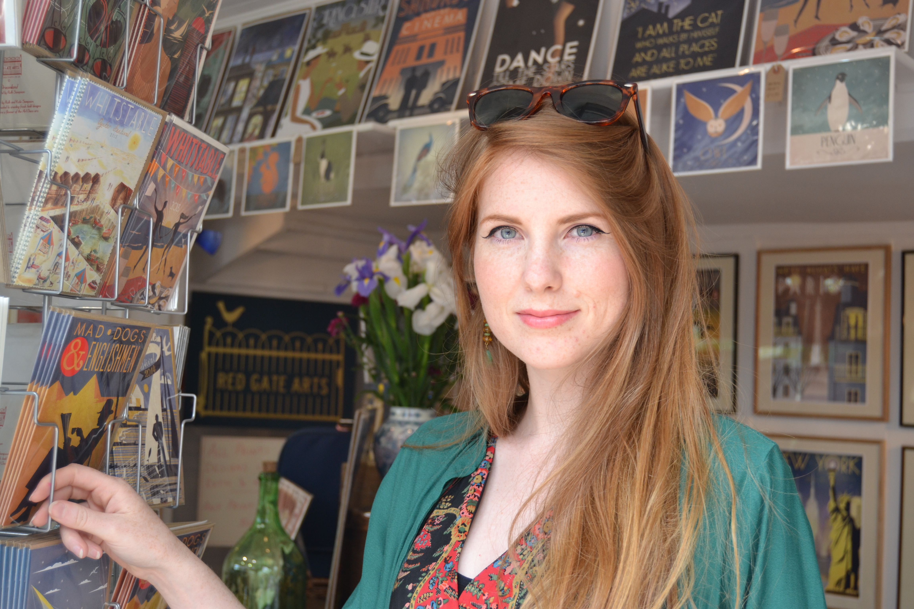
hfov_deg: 43.6
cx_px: 457
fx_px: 1142
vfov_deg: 29.9
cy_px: 304
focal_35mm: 45
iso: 400
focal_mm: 30
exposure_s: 1/125
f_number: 5.6
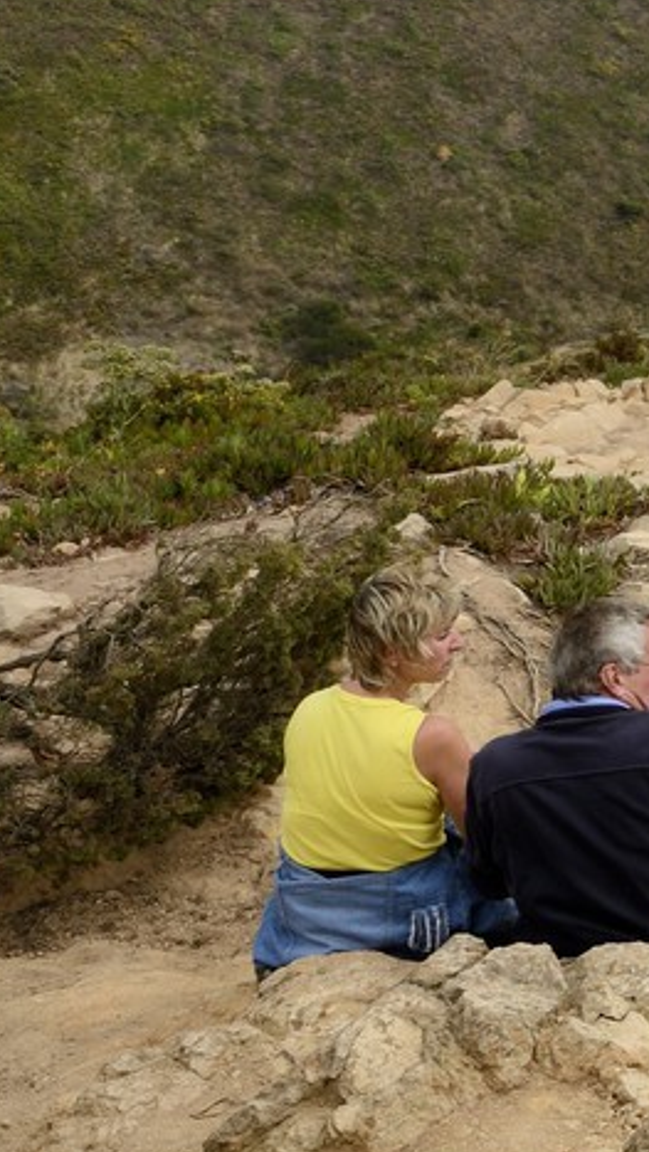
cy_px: 210
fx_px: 2629
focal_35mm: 86
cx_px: 1861
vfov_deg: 24.3
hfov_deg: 10.5
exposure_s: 1/400
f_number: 11
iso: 200
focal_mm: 24
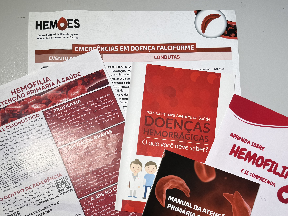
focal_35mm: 39
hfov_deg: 47.8
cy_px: 161
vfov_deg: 36.0
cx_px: 137
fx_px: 324
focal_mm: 6.76
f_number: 1.78
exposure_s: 1/262
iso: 64
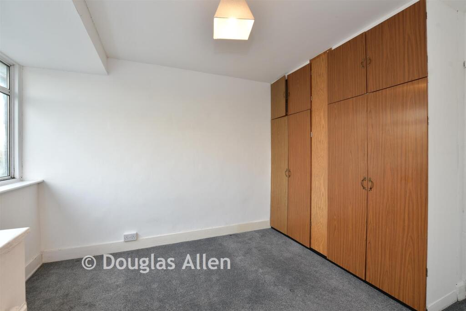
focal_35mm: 15
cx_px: 233
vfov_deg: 77.3
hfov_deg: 100.4
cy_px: 156
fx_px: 194
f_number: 8
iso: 100
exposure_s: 1/4
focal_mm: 10
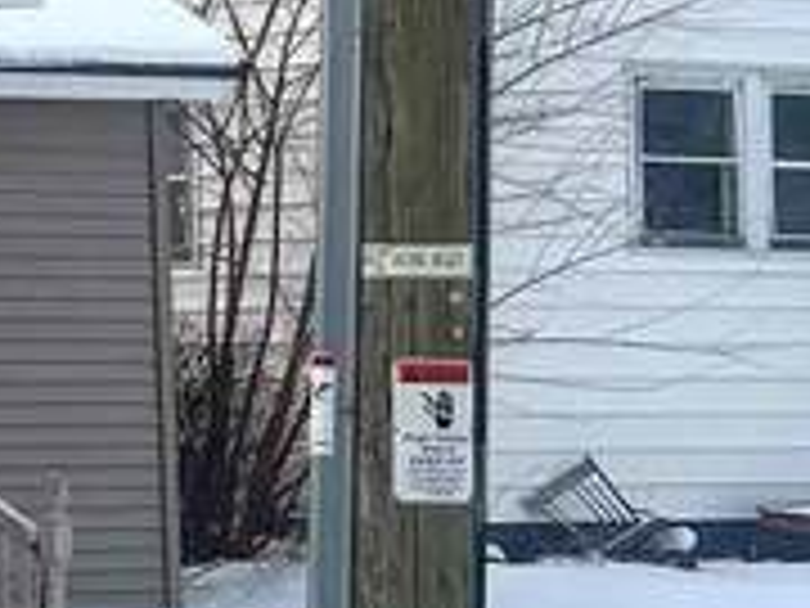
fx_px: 4329
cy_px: 99
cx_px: -1404
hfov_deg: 9.1
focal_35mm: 185
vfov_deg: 8.0
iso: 50
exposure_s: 1/2451
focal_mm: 5.96
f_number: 1.6
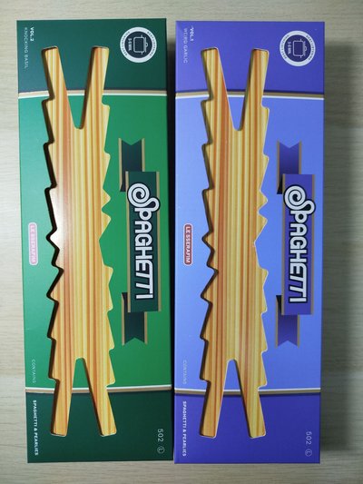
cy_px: 242
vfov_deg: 71.6
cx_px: 182
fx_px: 335
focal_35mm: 24
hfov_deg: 56.8
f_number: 1.7
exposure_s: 1/30
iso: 160
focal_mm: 5.31
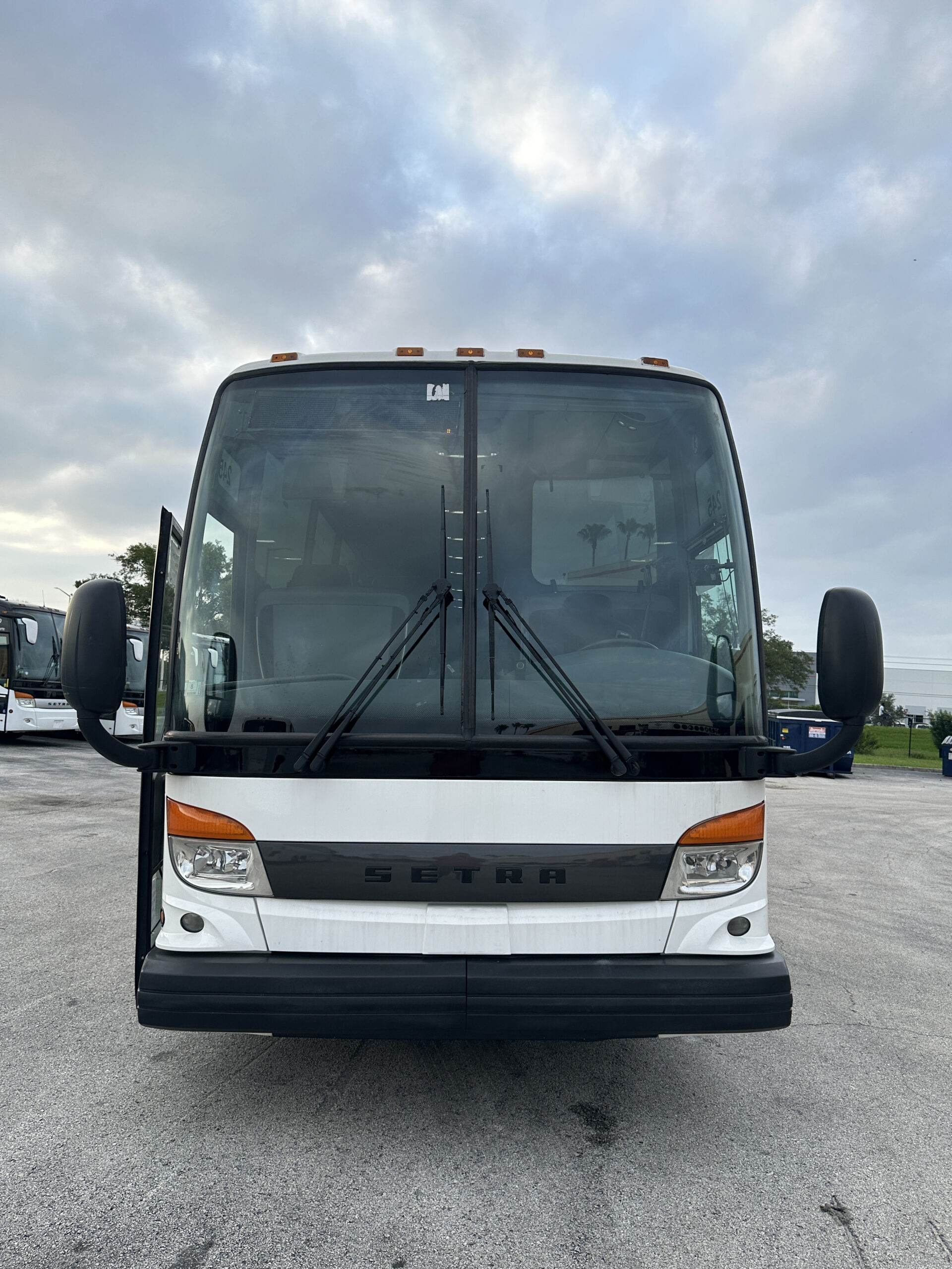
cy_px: 634
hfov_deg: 56.8
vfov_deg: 71.6
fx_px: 880
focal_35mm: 24
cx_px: 476
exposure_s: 1/1050
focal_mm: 6.86
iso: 80
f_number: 1.78
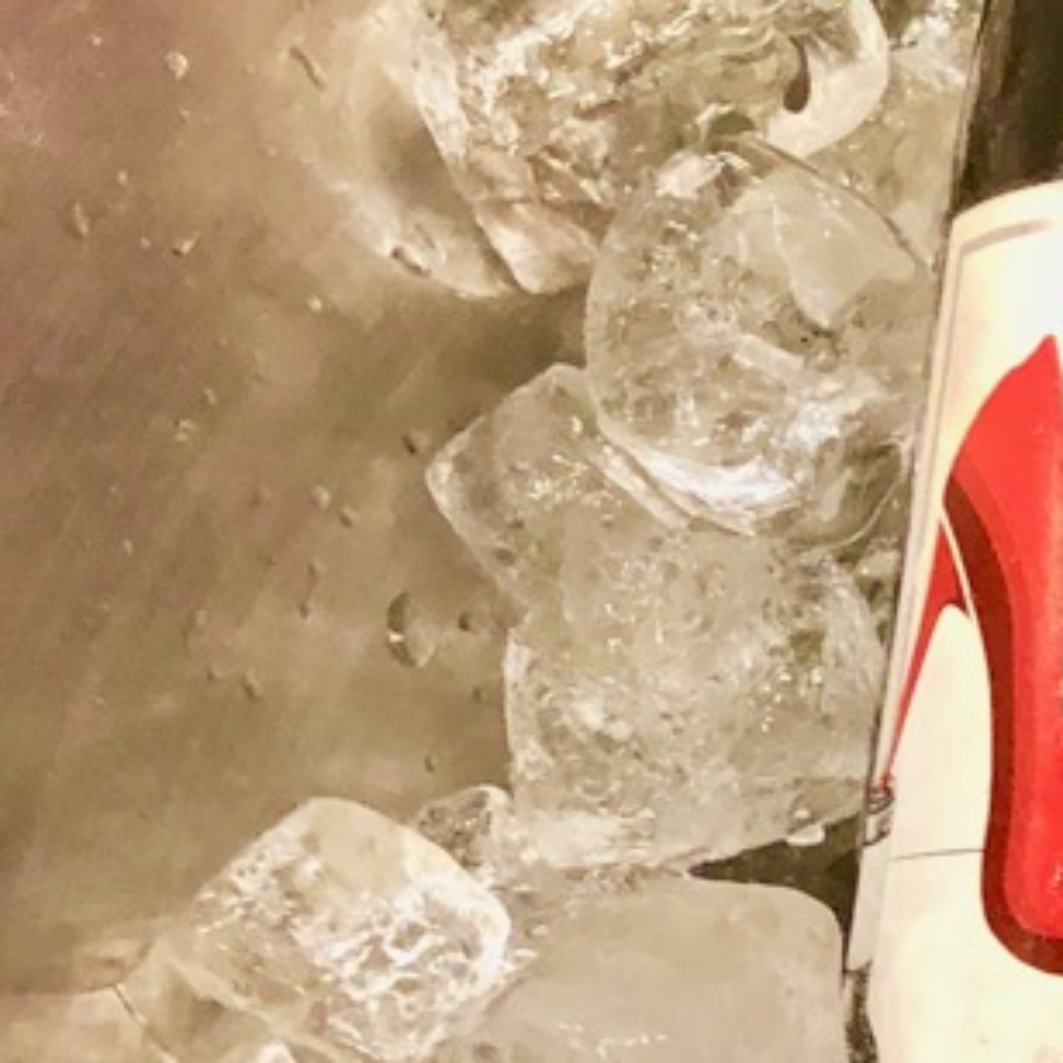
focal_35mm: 103
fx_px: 3578
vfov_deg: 16.9
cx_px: 2150
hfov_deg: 14.1
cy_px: 569
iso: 100
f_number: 1.8
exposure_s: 1/6
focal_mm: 3.99
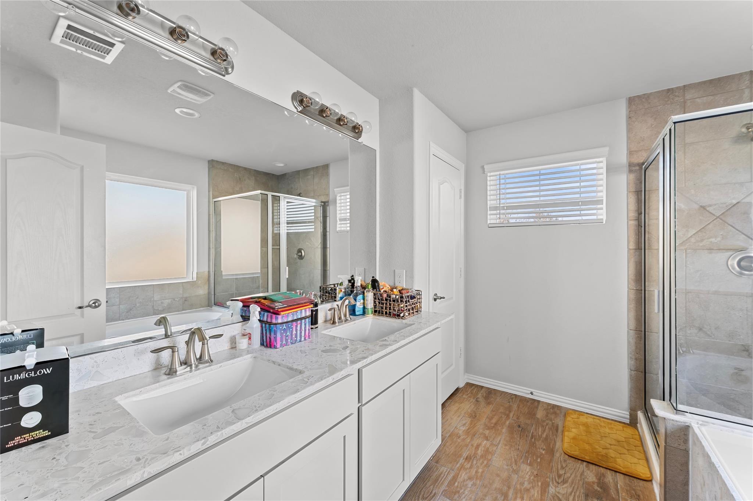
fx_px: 293
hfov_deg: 104.3
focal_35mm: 14
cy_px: 250
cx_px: 376
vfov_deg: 81.2
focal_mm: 14
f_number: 8
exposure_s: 1/2
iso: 200
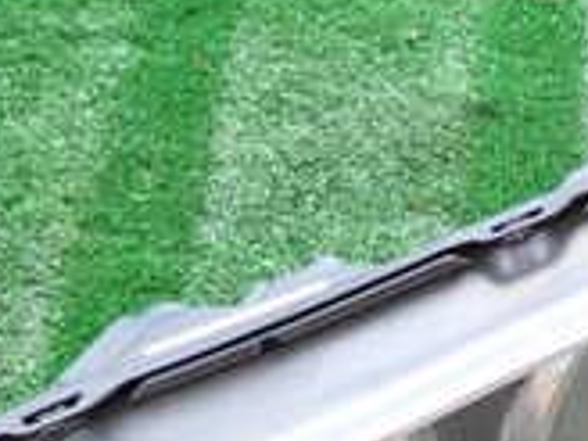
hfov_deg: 16.7
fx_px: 1987
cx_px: 452
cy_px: 531
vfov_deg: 12.4
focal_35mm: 117
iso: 100
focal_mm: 5.79
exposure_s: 1/60
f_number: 2.4
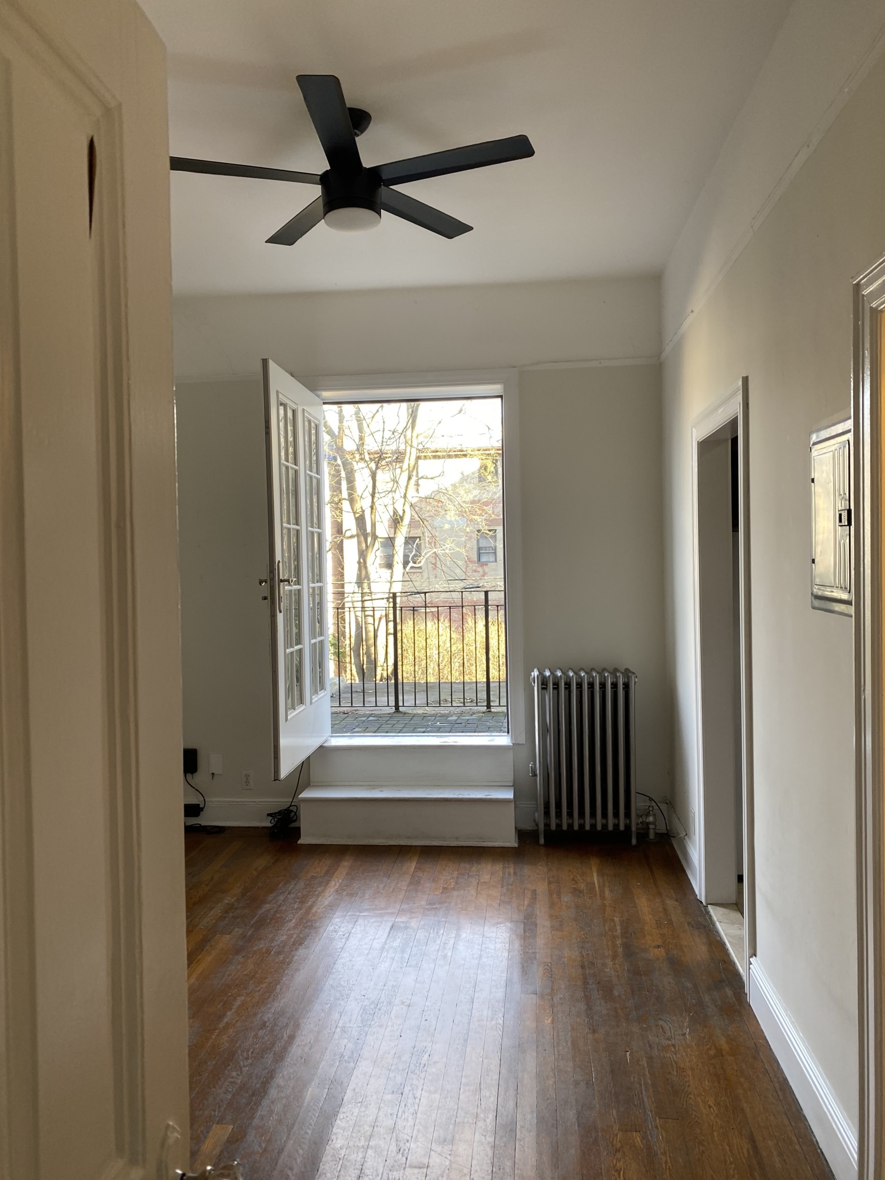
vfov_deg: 67.3
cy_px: 590
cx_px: 442
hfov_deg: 53.1
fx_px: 886
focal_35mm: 26
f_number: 1.8
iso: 80
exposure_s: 1/120
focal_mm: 4.25
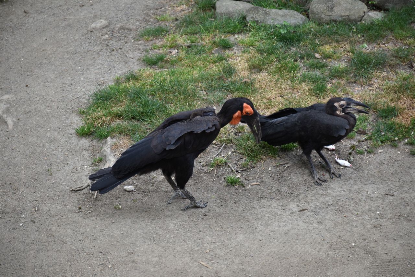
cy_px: 138
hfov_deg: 10.8
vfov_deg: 7.2
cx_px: 208
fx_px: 2191
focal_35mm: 190
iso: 500
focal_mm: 190
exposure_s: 1/400
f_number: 5.6
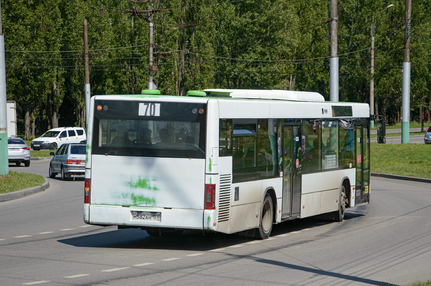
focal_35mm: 112
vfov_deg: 12.2
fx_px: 1346
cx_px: 216
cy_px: 143
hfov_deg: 18.2
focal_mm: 75
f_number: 5.6
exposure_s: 1/1000
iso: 100
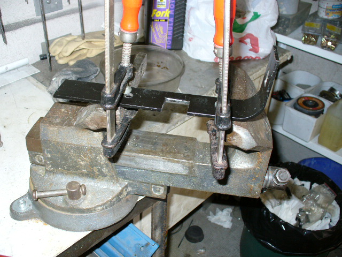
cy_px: 128
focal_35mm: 37
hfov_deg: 50.1
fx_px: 366
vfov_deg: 38.7
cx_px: 171
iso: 100
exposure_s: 1/30
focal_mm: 6.1
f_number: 2.8
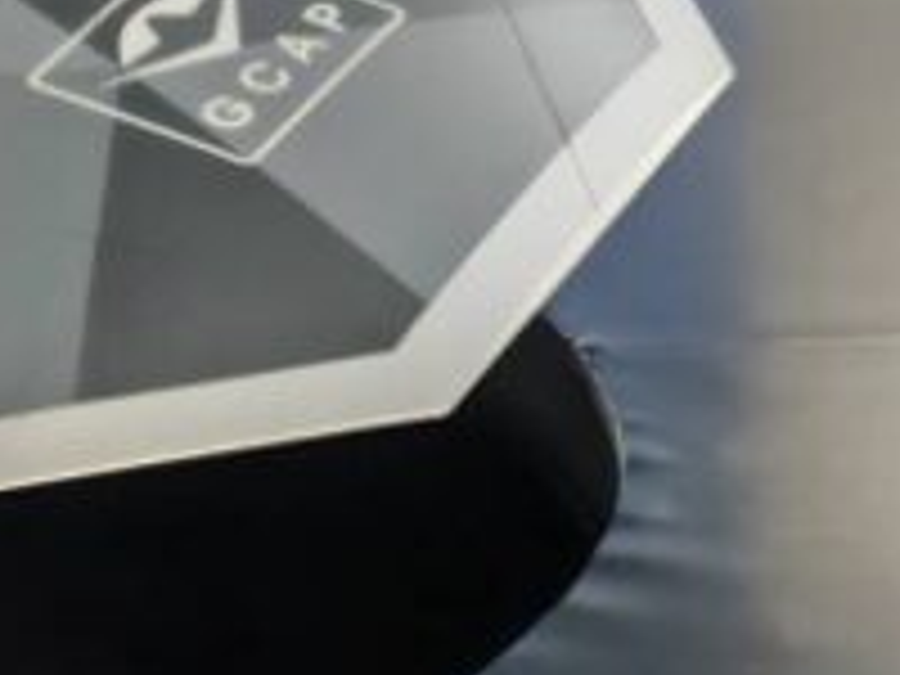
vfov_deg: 11.2
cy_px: -932
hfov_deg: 17.2
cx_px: -50
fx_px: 2886
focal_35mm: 111
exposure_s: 1/100
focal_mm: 1.96
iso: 64
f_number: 2.2
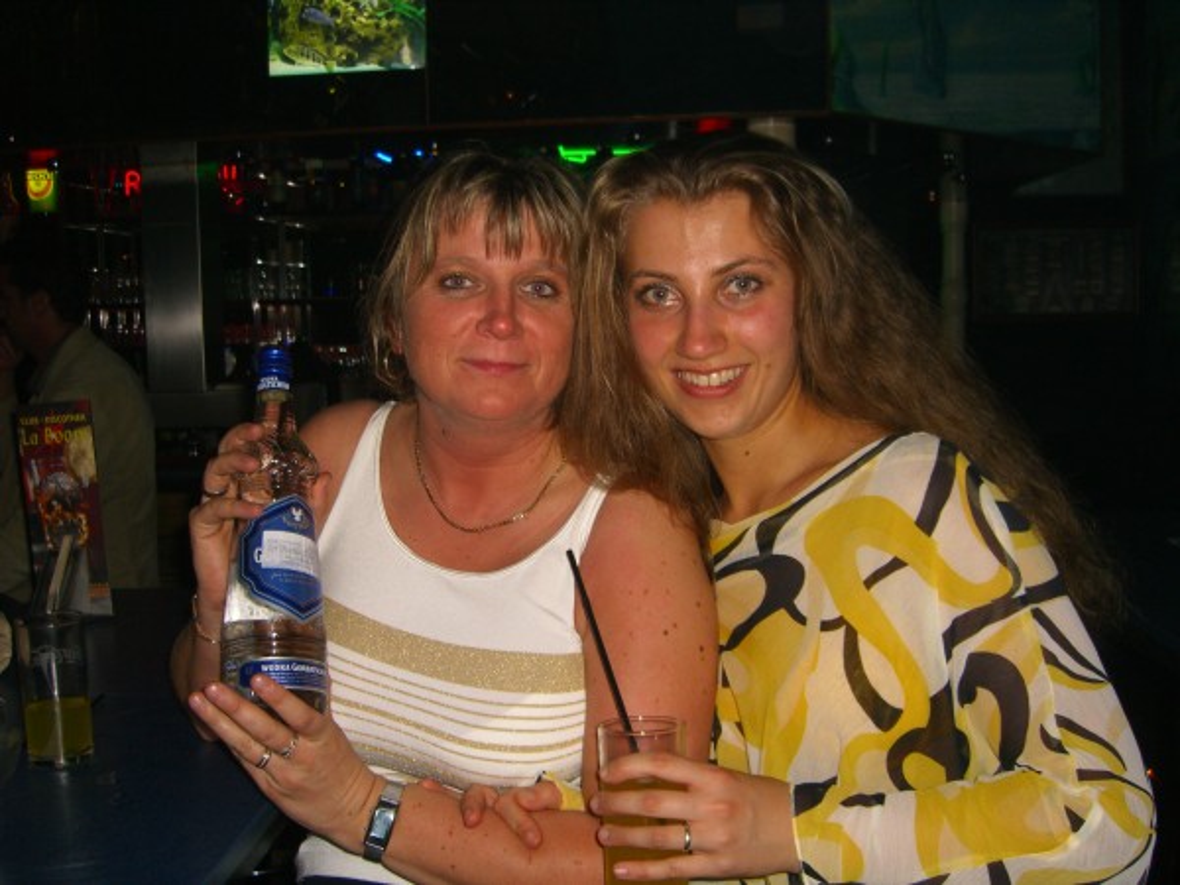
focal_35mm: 38
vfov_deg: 37.7
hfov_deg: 49.0
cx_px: 590
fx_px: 1295
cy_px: 442
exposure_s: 1/60
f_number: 2.8
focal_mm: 7.9
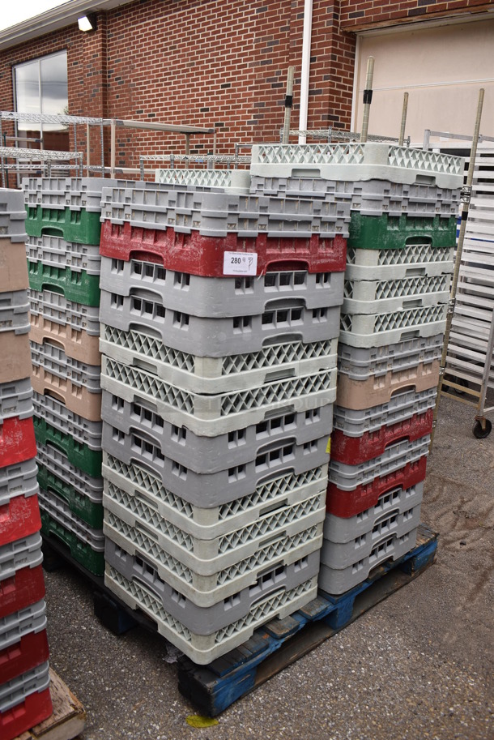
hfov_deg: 43.7
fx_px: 617
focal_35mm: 30
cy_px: 370
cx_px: 247
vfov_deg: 61.9
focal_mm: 20
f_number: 5.6
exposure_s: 1/250
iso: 250
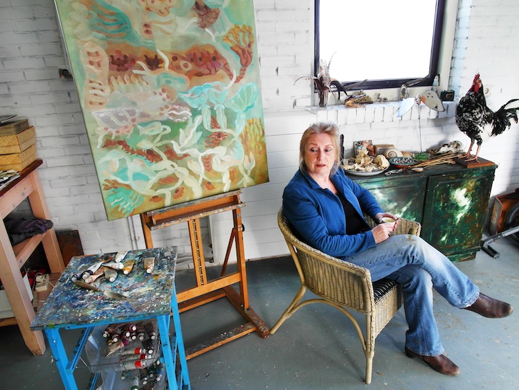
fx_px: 360
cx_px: 260
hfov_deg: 71.6
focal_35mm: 24
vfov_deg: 56.8
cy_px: 195
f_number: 3.9
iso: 200
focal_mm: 5.2
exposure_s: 1/60
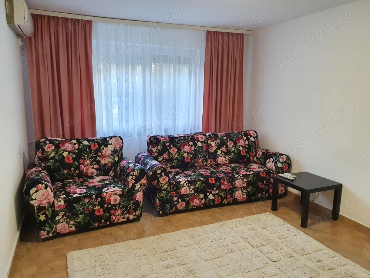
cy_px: 139
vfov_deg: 53.1
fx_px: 278
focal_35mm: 26
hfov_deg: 67.3
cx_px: 185
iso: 200
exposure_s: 1/100
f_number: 2.4
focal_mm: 4.32
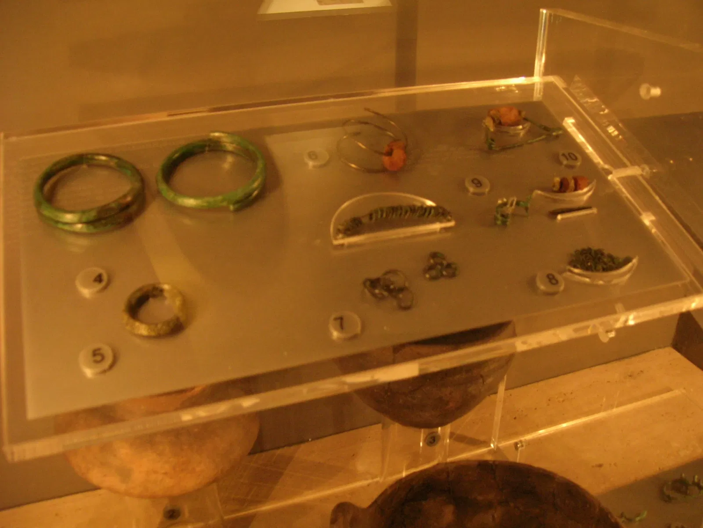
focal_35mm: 34
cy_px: 264
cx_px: 352
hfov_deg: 54.0
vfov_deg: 41.8
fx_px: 690
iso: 200
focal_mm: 5.7
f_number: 2.9
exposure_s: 1/5.1
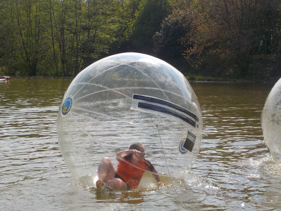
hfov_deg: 27.4
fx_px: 576
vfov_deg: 20.7
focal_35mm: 71
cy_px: 106
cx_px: 140
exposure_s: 1/640
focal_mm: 9.7
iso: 125
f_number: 5.3
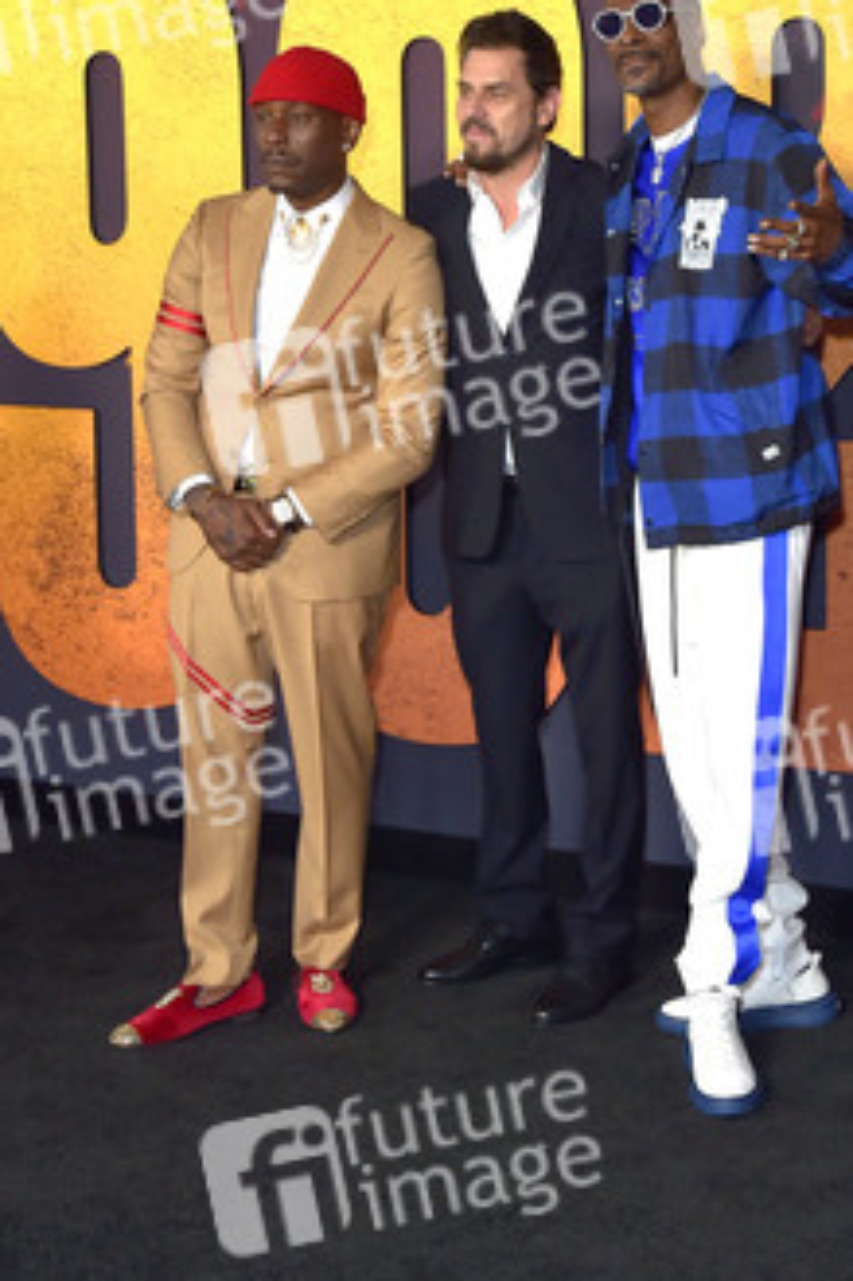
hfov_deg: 24.1
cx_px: 516
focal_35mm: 56
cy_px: 580
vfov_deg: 35.6
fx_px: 1992
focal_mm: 46
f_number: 6.3
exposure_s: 1/250
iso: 800
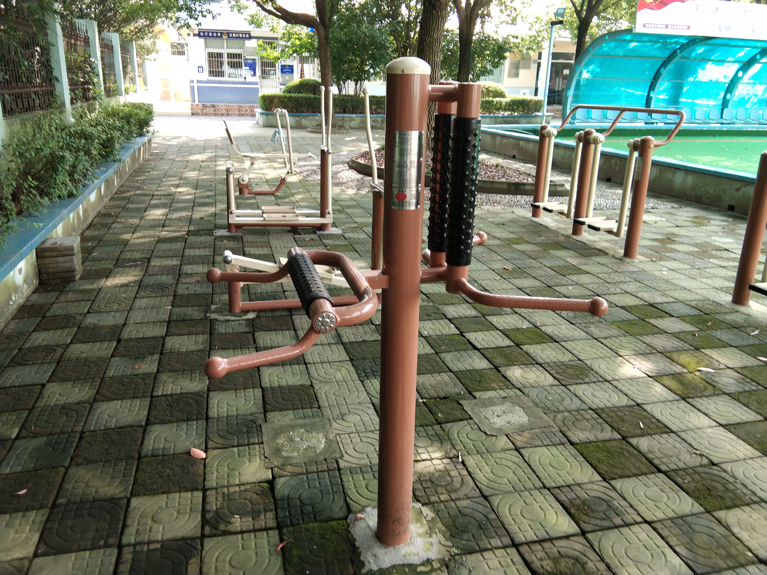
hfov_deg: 58.4
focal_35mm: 31
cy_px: 288
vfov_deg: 45.4
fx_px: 687
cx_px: 384
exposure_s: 1/100
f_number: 2.2
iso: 100
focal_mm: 3.69
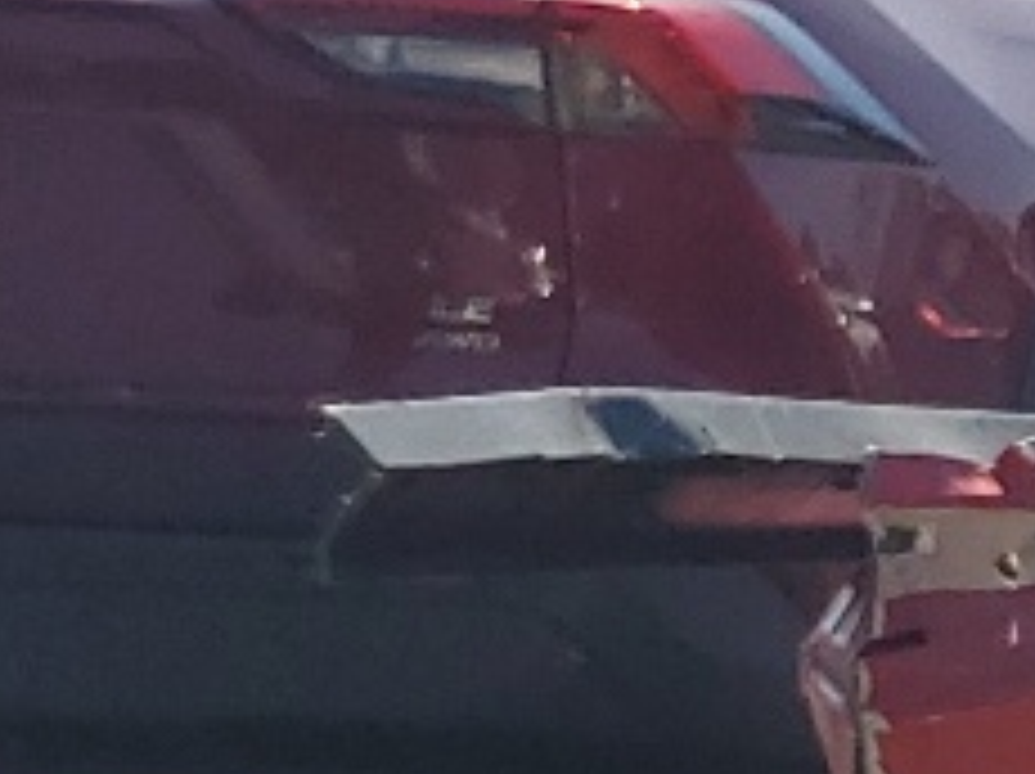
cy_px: 1516
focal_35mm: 181
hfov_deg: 8.5
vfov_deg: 7.8
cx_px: 3434
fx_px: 5406
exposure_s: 1/3333
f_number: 1.5
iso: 50
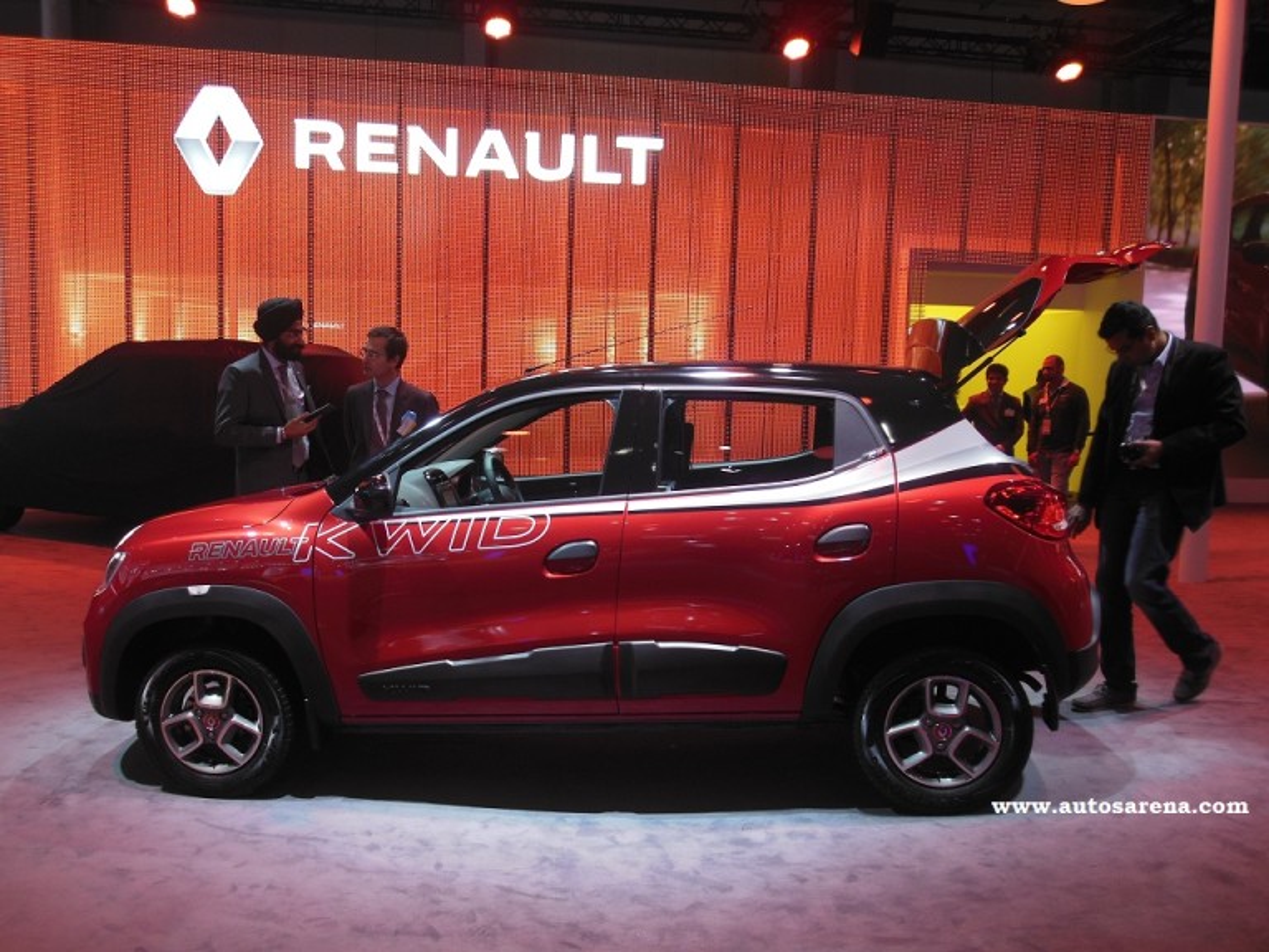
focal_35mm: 33
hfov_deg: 55.4
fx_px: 1210
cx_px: 634
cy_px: 476
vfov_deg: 42.9
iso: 125
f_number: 3.5
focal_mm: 6
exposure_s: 1/40
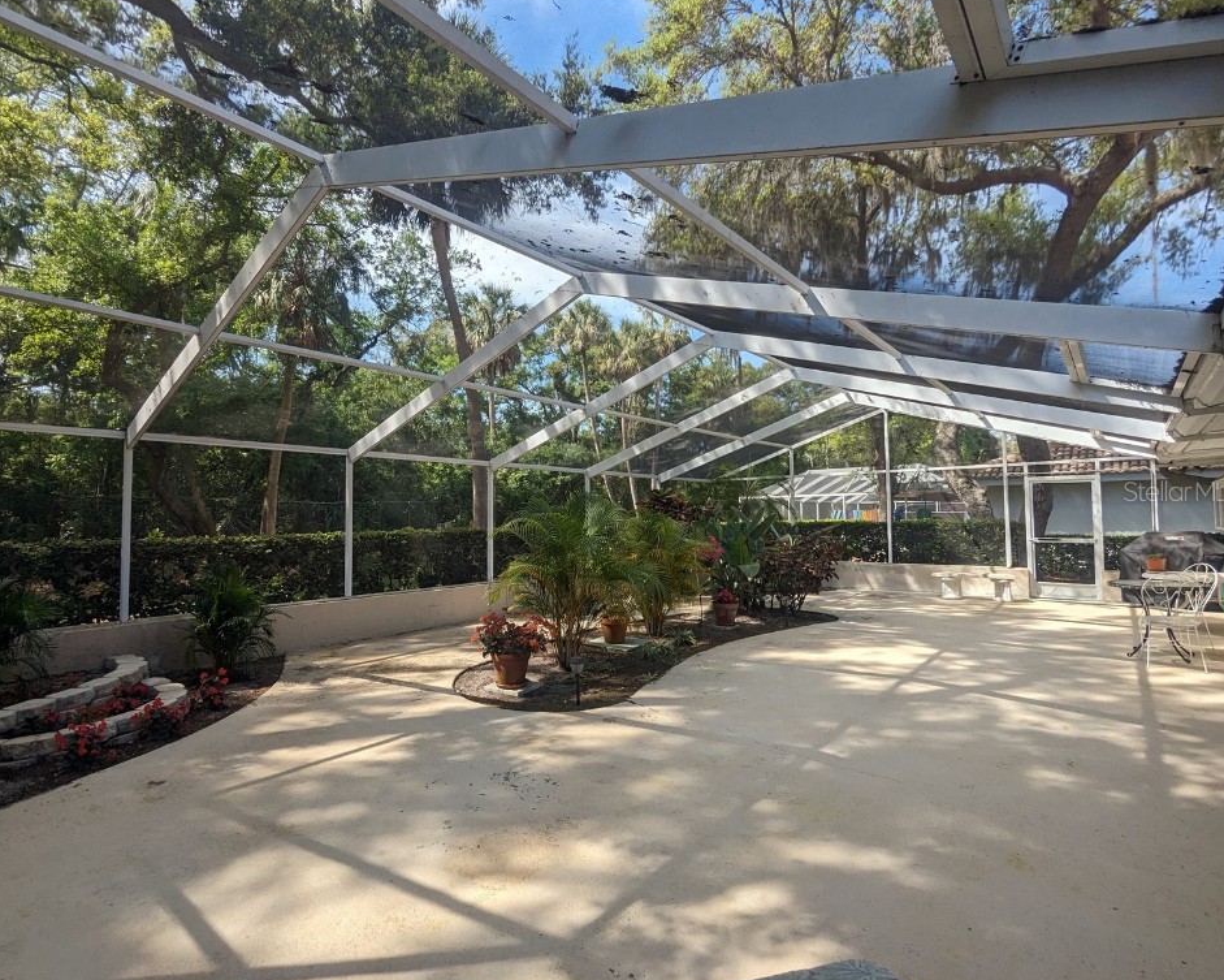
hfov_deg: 89.6
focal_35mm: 17
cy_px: 491
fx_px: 616
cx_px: 580
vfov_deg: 77.0
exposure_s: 1/522
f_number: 2.2
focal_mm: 2.35
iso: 50
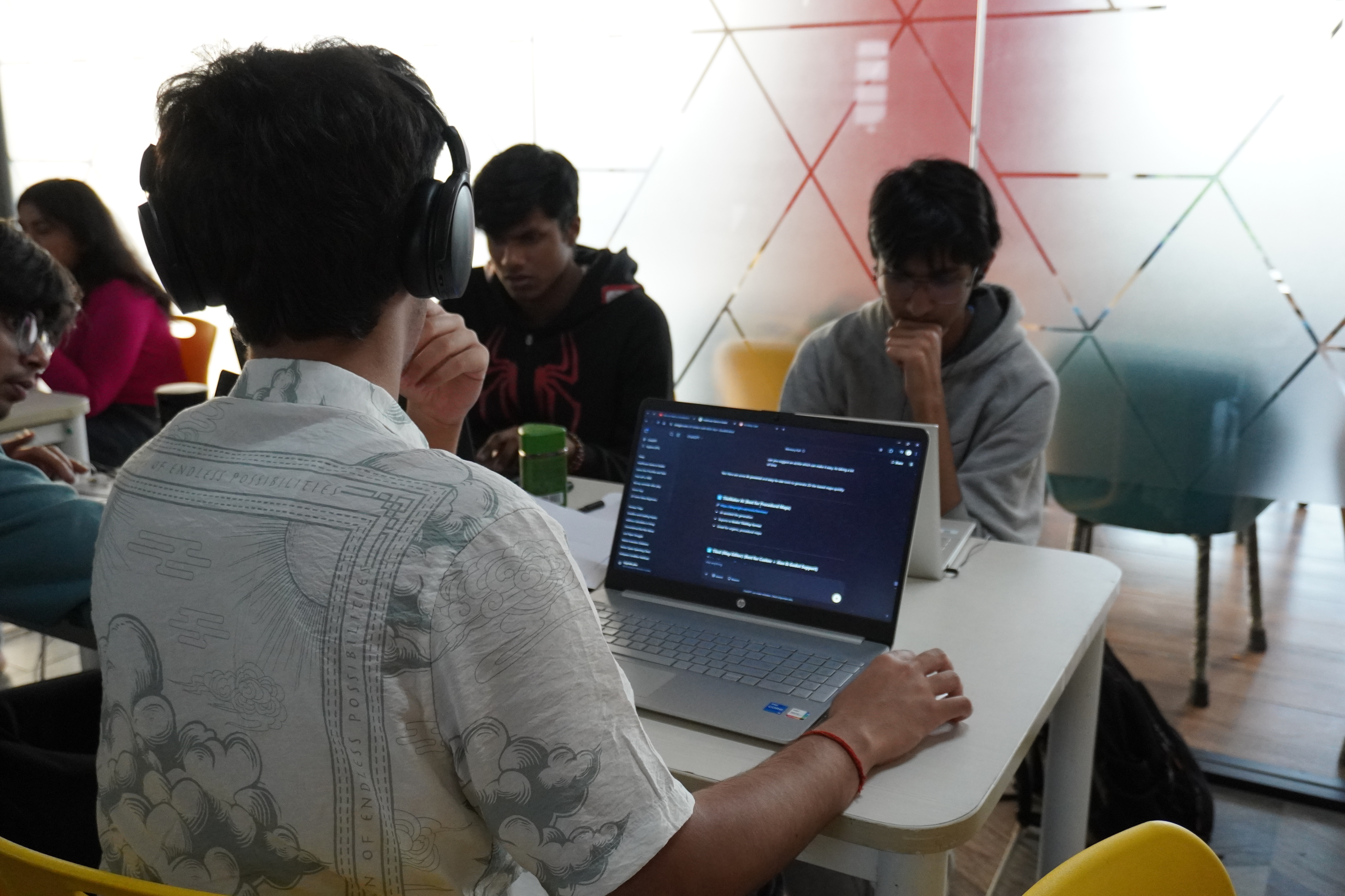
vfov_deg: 40.0
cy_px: 448
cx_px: 672
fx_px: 1233
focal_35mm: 33
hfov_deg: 57.2
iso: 2500
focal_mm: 22
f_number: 4
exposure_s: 1/160
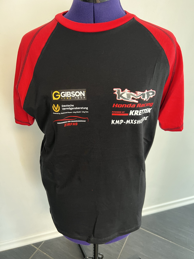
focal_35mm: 26
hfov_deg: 53.1
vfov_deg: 67.3
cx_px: 97
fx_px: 194
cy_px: 130
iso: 200
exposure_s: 1/50
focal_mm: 5.7
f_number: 1.5
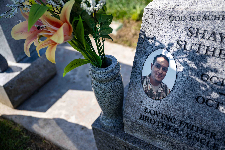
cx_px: 112
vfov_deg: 31.2
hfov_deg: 45.4
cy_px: 75
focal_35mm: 43
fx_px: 269
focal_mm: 43
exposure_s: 1/1250
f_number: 2.8
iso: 64
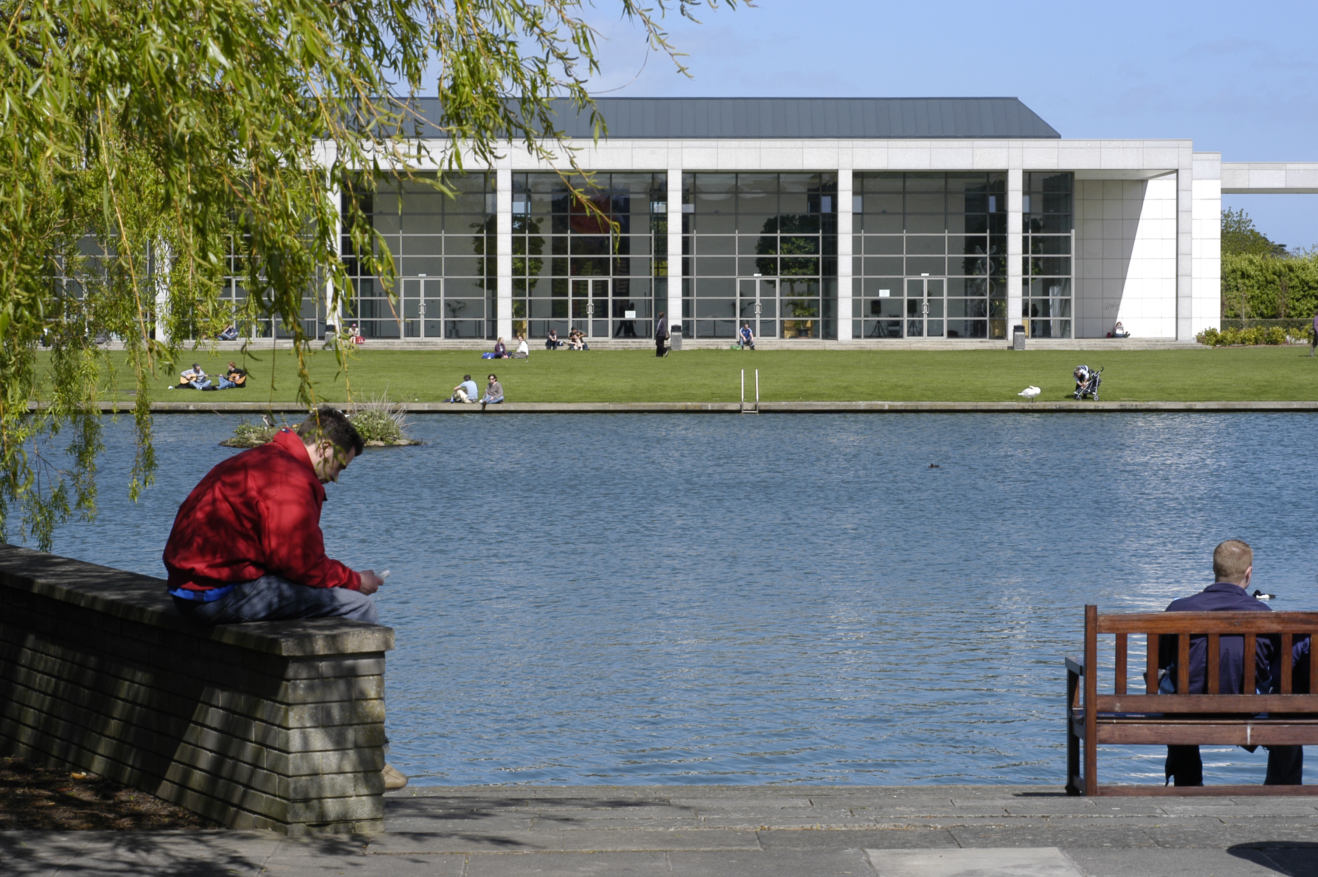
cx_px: 659
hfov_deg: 22.6
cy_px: 438
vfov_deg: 15.2
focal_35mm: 90
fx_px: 3292
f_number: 13
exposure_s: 1/180
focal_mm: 60
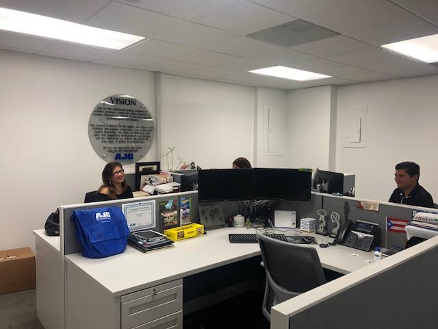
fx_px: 354
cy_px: 164
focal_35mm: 28
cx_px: 219
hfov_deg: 63.4
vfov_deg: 49.7
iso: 50
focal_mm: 3.99
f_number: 1.8
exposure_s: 1/120
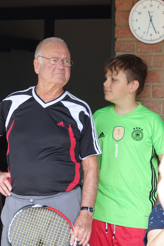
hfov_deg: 9.9
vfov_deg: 14.8
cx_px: 82
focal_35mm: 139
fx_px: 950
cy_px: 123
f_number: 4
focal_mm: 51.14
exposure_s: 1/160
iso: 200
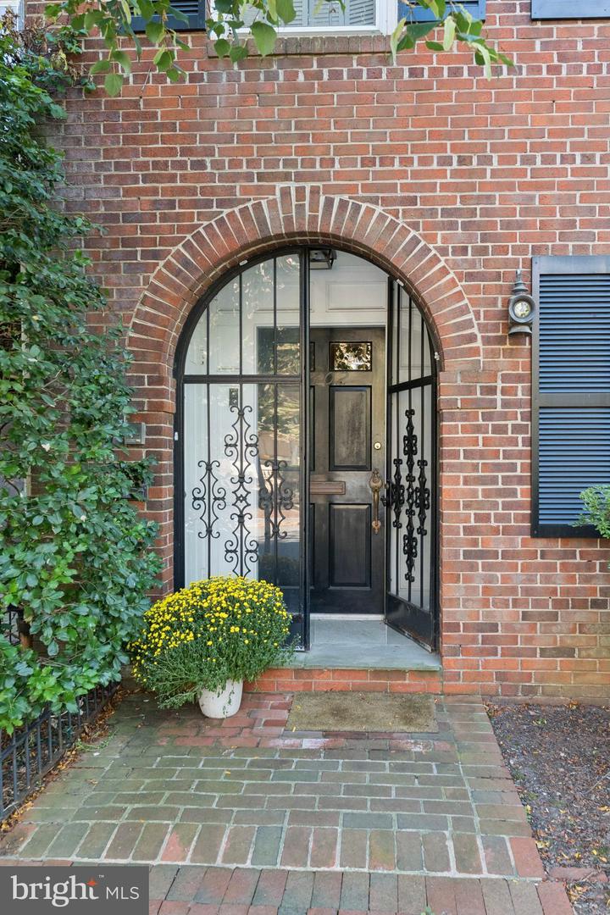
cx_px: 305
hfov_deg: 49.6
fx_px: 661
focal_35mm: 26
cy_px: 458
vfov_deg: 69.4
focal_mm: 17.4
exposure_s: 1/80
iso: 1000
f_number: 6.3
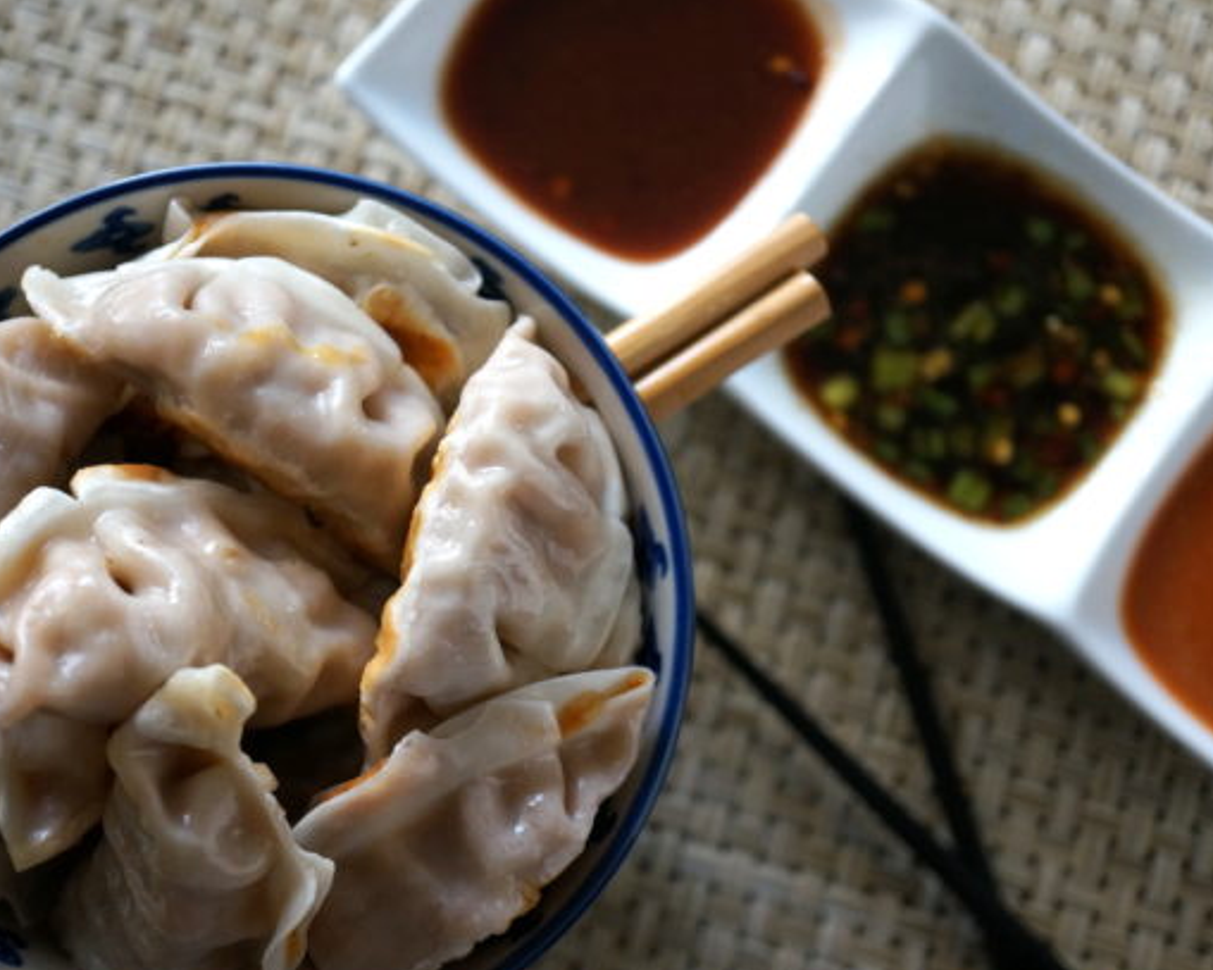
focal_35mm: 53
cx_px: 581
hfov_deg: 35.4
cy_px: 483
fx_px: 1902
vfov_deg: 28.6
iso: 800
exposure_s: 1/50
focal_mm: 30
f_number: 3.5
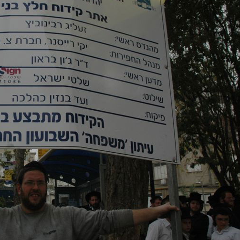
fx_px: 447
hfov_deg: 28.9
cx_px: 26
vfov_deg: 30.0
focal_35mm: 57
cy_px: 99
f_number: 11
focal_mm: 22
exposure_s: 1/500
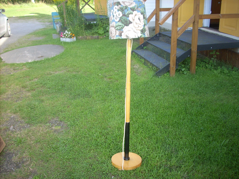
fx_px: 255
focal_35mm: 37
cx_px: 120
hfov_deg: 50.1
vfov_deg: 38.7
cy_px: 90
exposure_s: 1/60
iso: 64
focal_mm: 6.2
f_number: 2.8
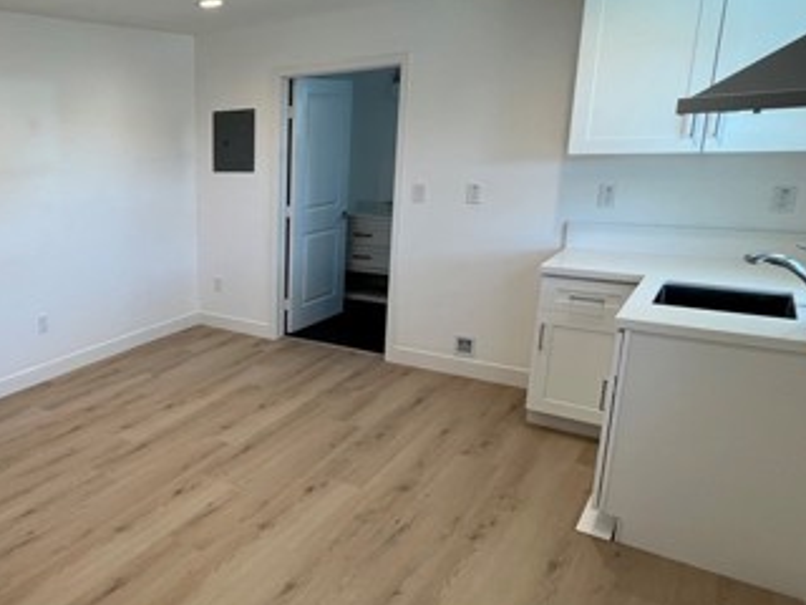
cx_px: 111
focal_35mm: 26
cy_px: 295
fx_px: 605
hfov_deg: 59.3
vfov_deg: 53.1
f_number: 1.8
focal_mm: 1.57
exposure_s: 1/120
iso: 64
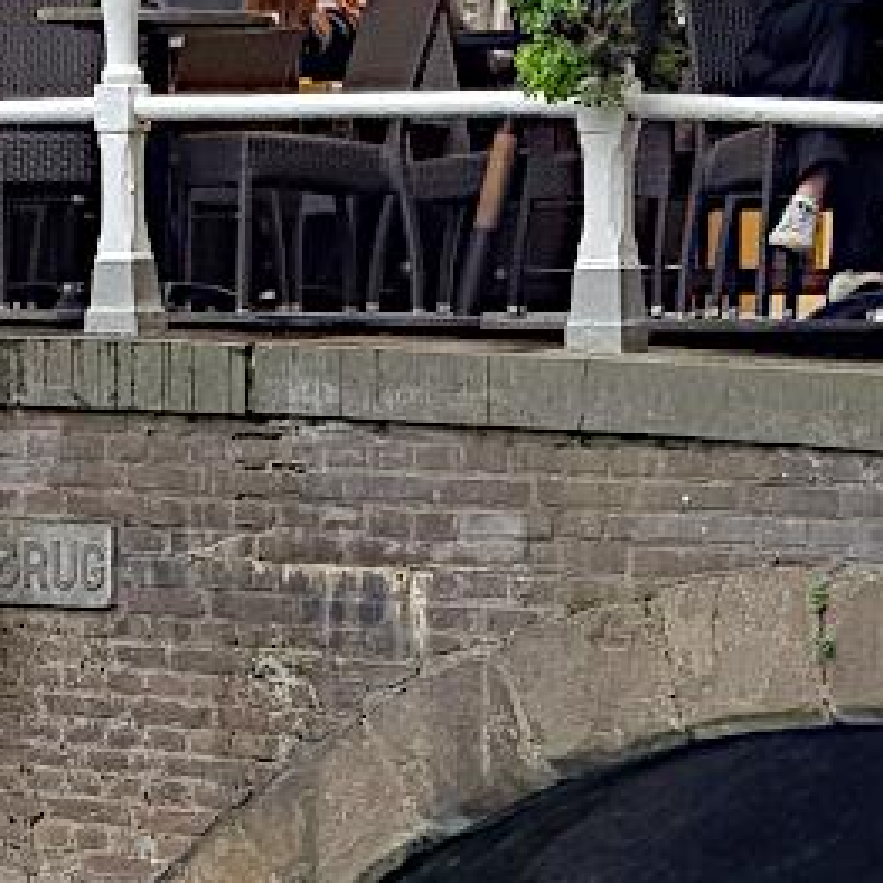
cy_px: 900
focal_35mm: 105
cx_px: 165
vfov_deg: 16.2
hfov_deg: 16.4
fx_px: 3030
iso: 40
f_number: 1.7
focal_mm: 4.2
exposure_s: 1/157
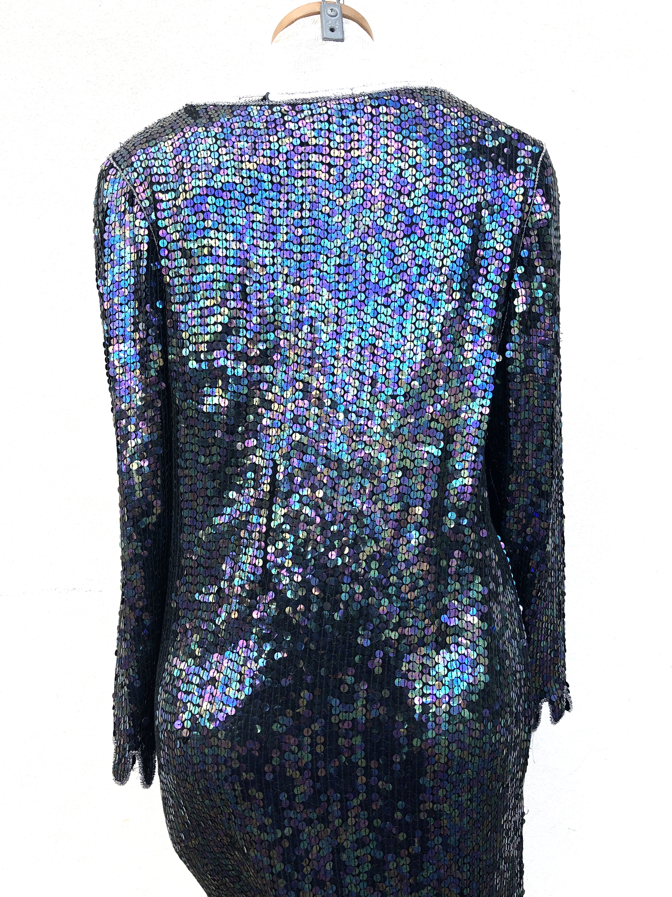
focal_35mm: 28
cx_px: 336
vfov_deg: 63.4
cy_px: 448
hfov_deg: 49.7
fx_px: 725
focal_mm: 3.99
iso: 32
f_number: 1.8
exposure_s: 1/120
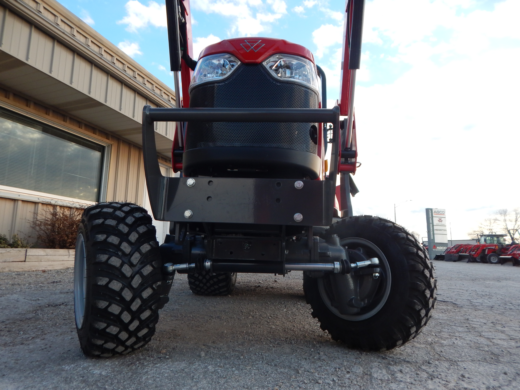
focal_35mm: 22
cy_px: 195
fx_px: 330
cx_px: 260
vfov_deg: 61.1
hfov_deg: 76.4
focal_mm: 4
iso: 125
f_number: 3
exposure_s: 1/160
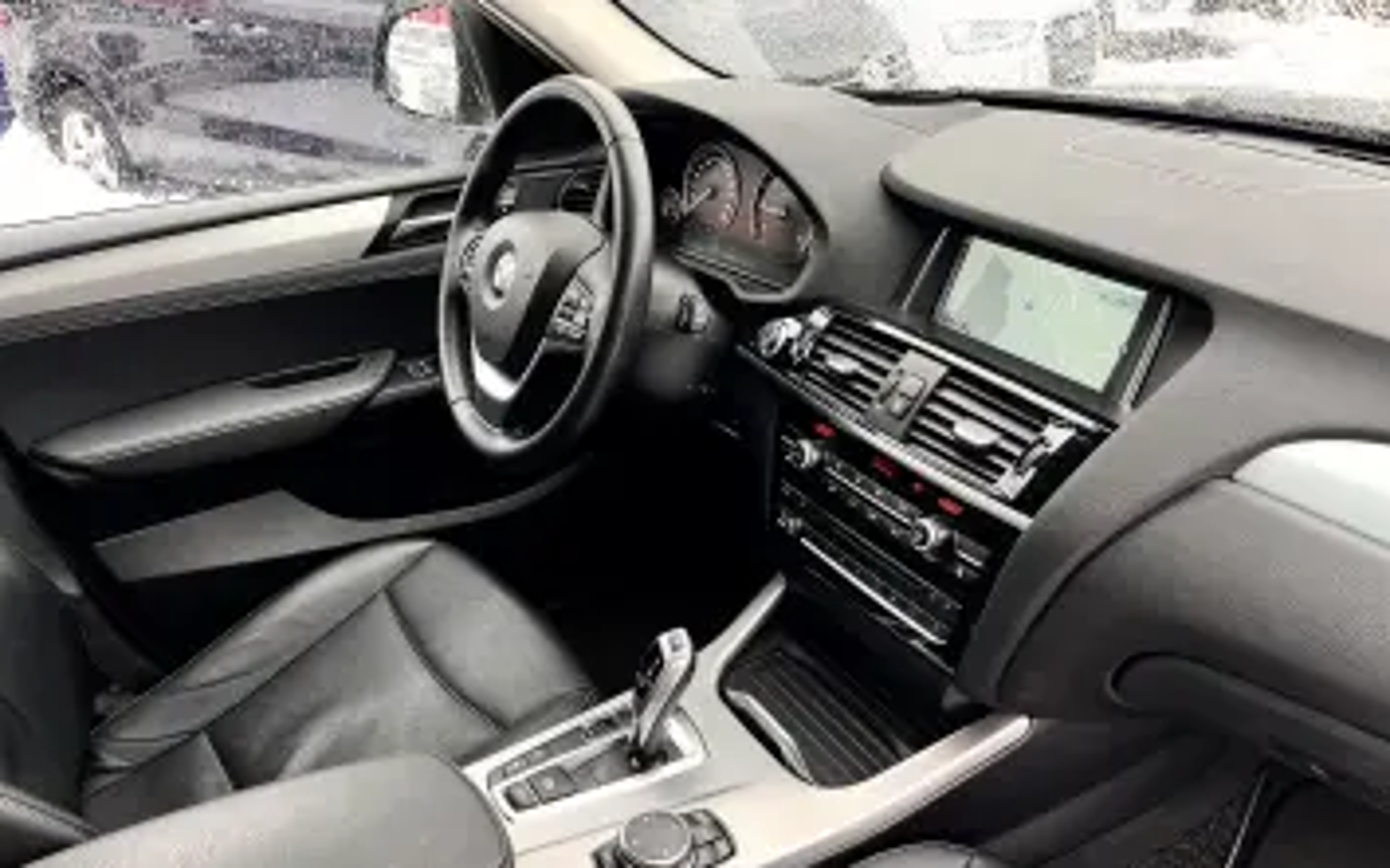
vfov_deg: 44.2
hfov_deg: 66.5
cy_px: 526
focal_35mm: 28
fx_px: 1060
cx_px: 703
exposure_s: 1/122
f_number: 1.6
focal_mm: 5.1
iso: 64
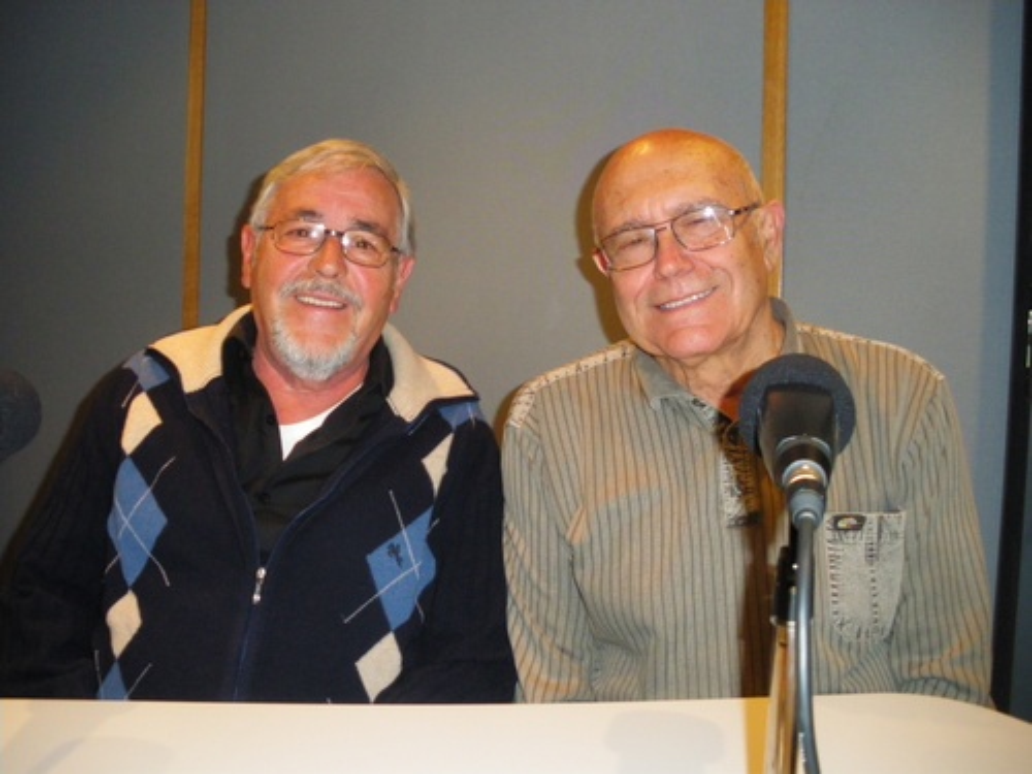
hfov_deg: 51.4
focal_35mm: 36
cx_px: 516
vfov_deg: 39.7
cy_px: 387
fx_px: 1073
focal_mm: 6.3
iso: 400
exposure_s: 1/50
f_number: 3.5
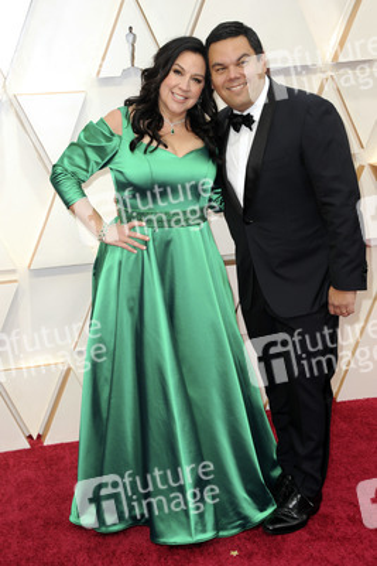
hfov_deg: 20.9
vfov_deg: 30.9
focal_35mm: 65
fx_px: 1020
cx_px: 188
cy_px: 283
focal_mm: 65
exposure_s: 1/250
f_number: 6.3
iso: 1000
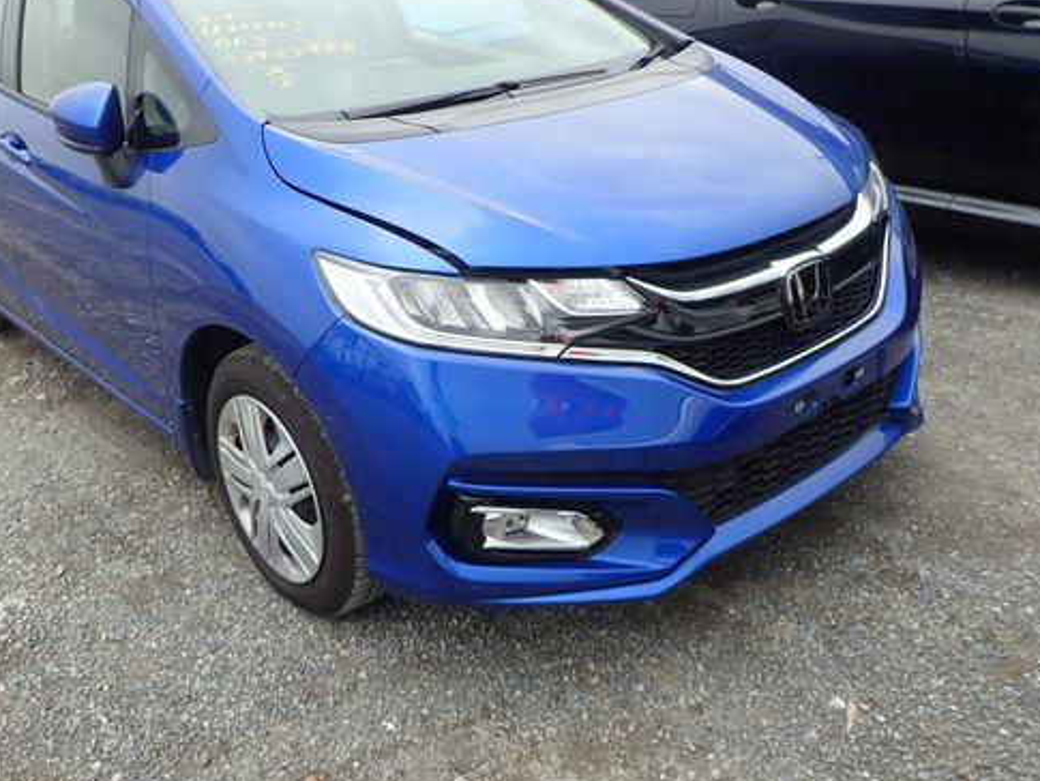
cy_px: 296
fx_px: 992
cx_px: 403
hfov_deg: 54.8
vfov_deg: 42.7
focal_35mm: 33
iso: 100
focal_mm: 4.5
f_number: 2.8
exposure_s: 1/250
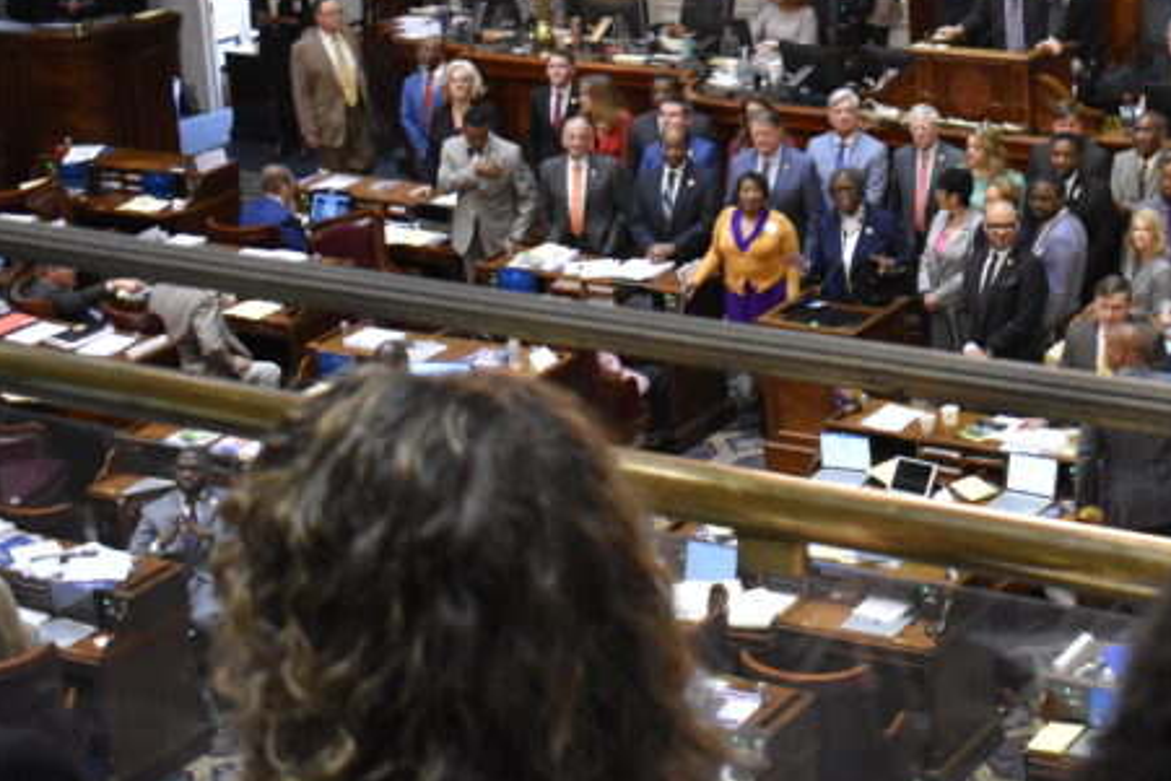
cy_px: 58
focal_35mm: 85
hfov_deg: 23.3
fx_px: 2770
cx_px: 1028
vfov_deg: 15.8
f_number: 4
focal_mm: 25
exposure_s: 1/60
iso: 2200
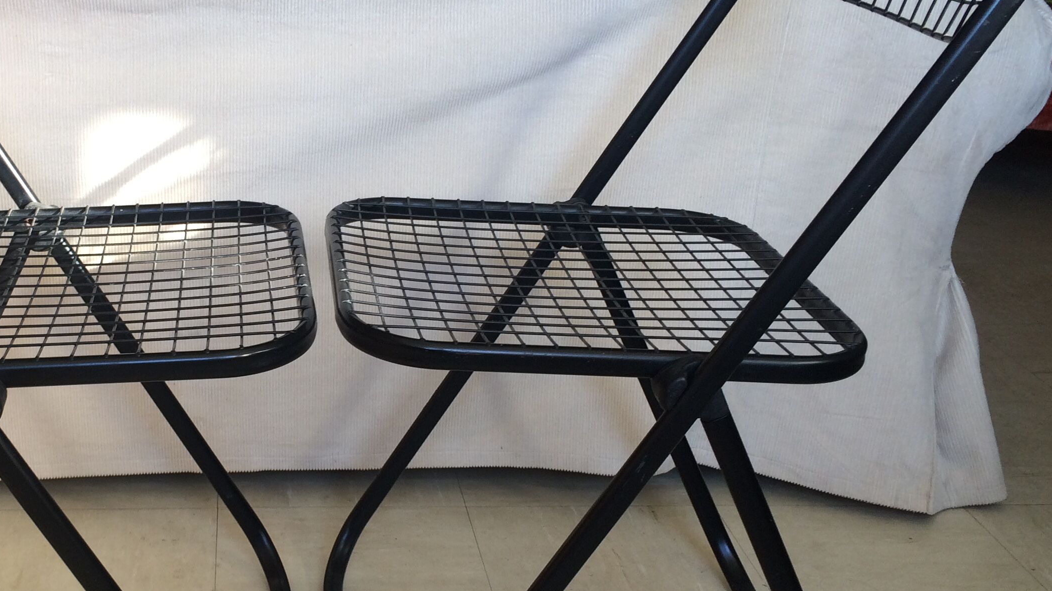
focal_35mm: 49
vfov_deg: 24.4
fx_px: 1367
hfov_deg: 41.1
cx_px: 285
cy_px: 297
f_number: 2.2
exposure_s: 1/33
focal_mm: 4.15
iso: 40
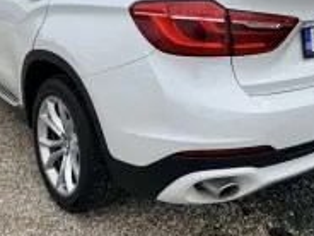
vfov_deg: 30.2
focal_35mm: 47
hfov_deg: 40.3
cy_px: 50
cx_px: 183
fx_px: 426
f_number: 1.78
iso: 80
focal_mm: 6.76
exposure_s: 1/2907
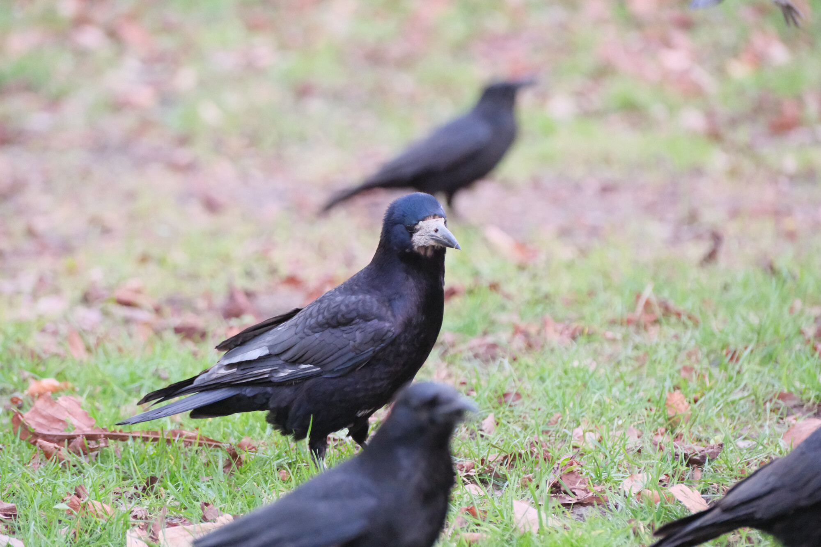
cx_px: 410
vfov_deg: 4.1
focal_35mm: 334
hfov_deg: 6.2
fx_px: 7616
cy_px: 274
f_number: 5.6
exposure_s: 1/550
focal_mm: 222.5
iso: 12800
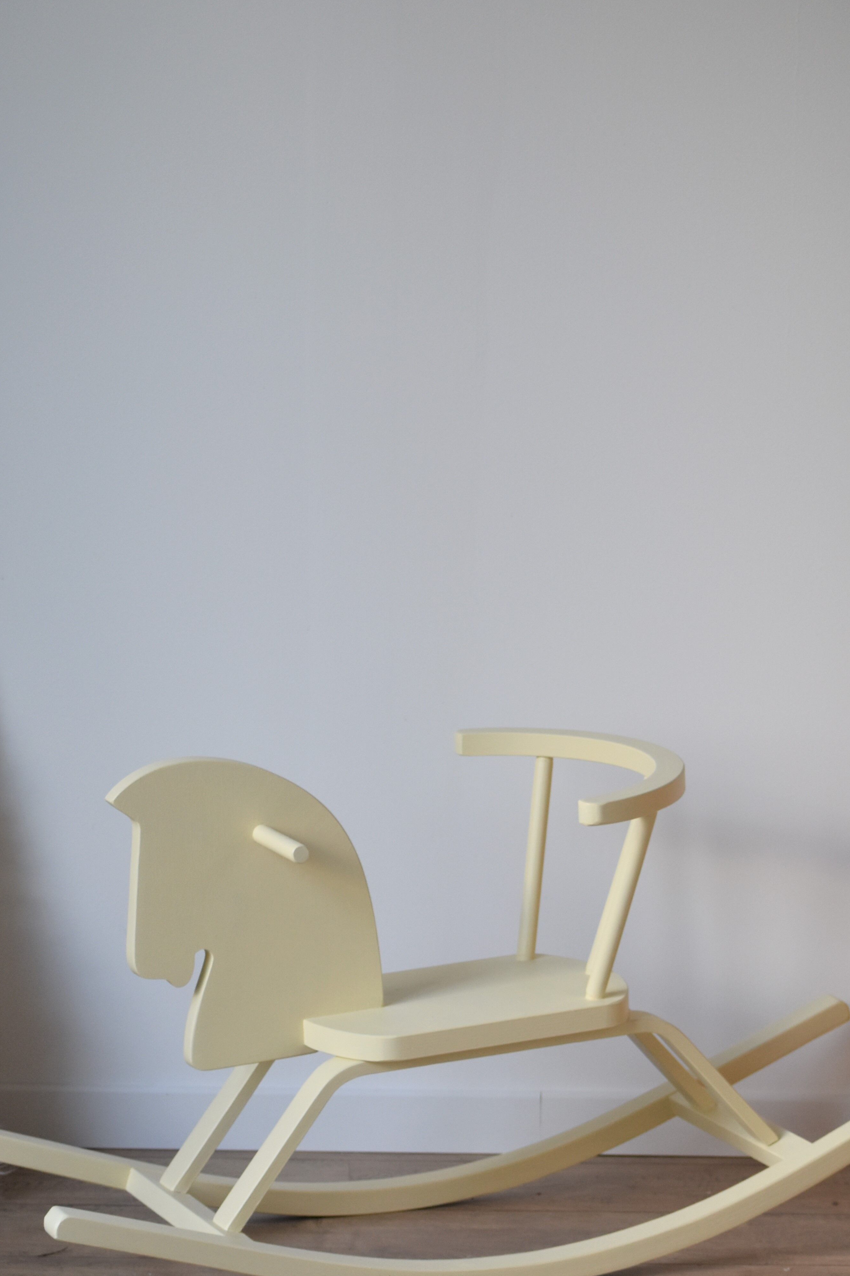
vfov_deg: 13.0
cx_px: 294
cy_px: 779
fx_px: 5595
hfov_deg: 8.7
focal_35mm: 158
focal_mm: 70
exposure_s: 1/125
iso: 500
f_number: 4.5
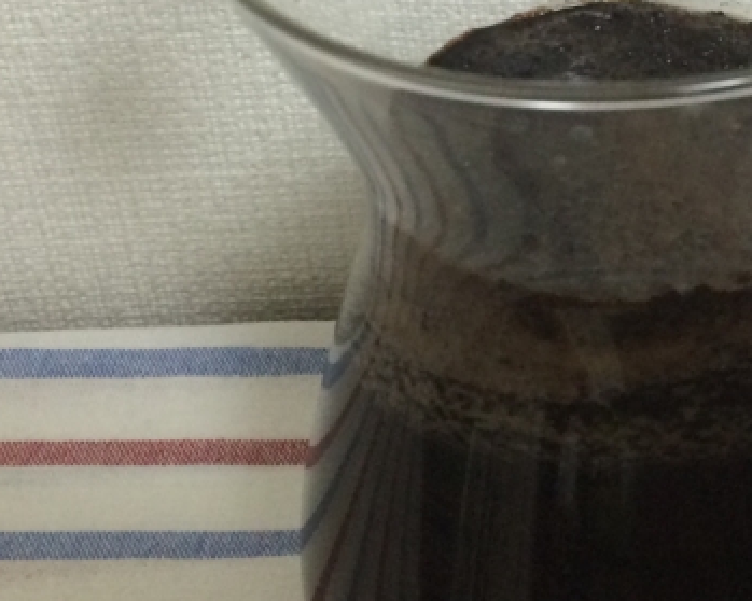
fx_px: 1847
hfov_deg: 22.8
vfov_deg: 18.2
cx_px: 580
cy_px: 69
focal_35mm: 83
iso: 200
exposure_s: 1/33
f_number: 2.2
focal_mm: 4.15
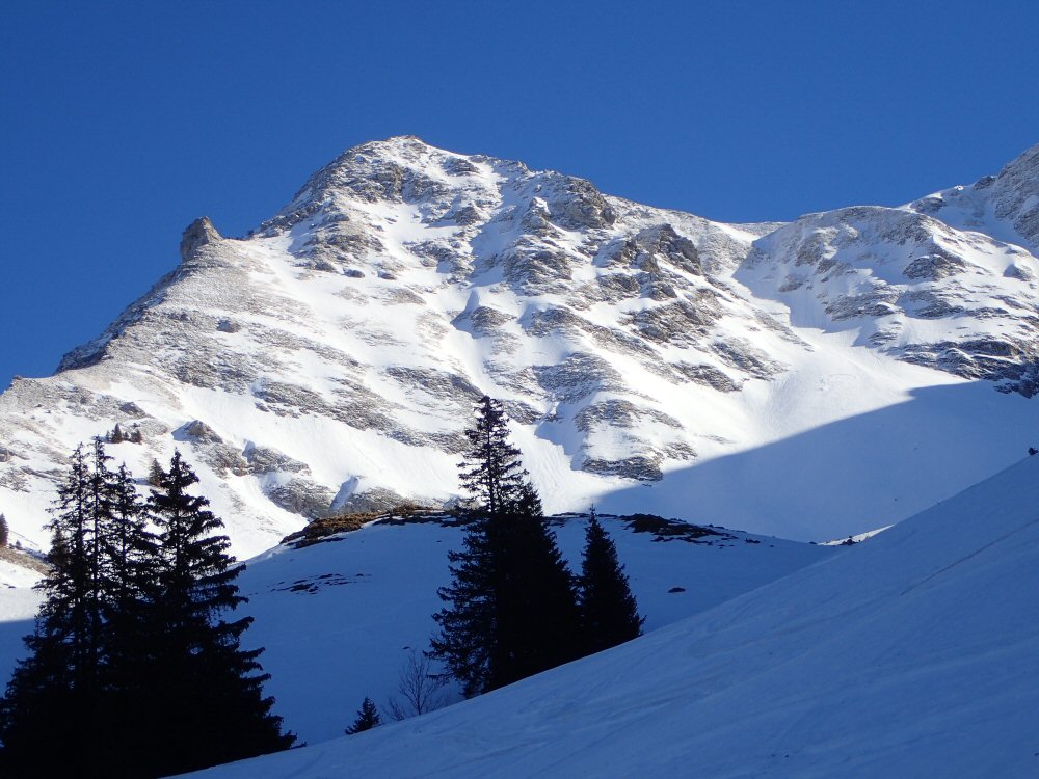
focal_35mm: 80
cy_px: 390
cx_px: 520
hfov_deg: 24.4
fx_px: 2401
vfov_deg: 18.4
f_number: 5.6
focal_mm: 14.41
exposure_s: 1/500
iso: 100
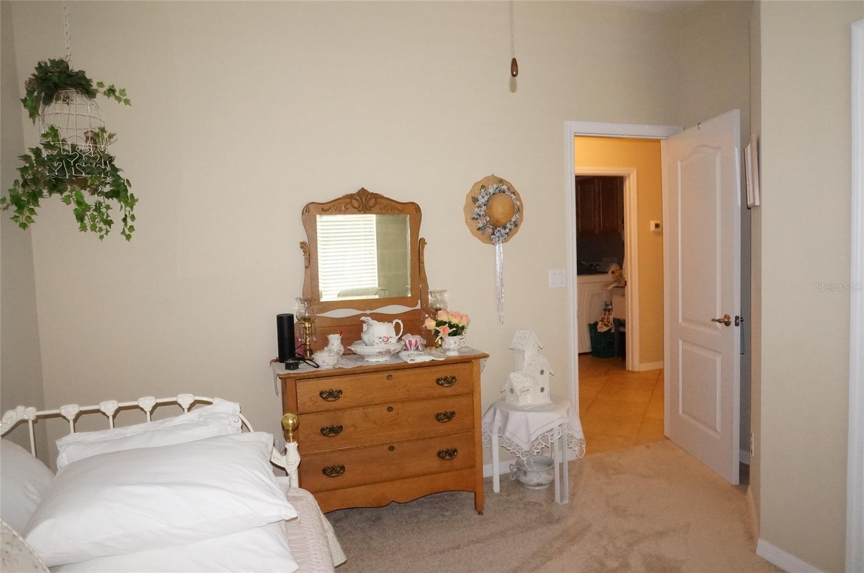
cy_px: 286
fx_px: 575
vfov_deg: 53.0
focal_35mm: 24
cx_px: 432
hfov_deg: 73.8
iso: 3200
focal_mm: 16
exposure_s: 1/20
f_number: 10
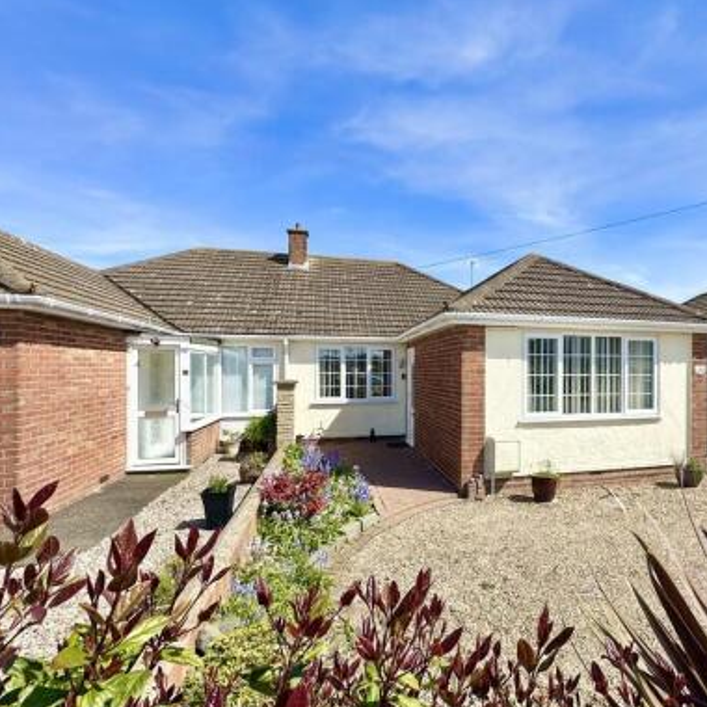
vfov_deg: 77.7
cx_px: 464
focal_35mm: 19
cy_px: 358
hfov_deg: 75.5
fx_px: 439
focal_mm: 2.22
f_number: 2.2
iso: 40
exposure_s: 1/2564
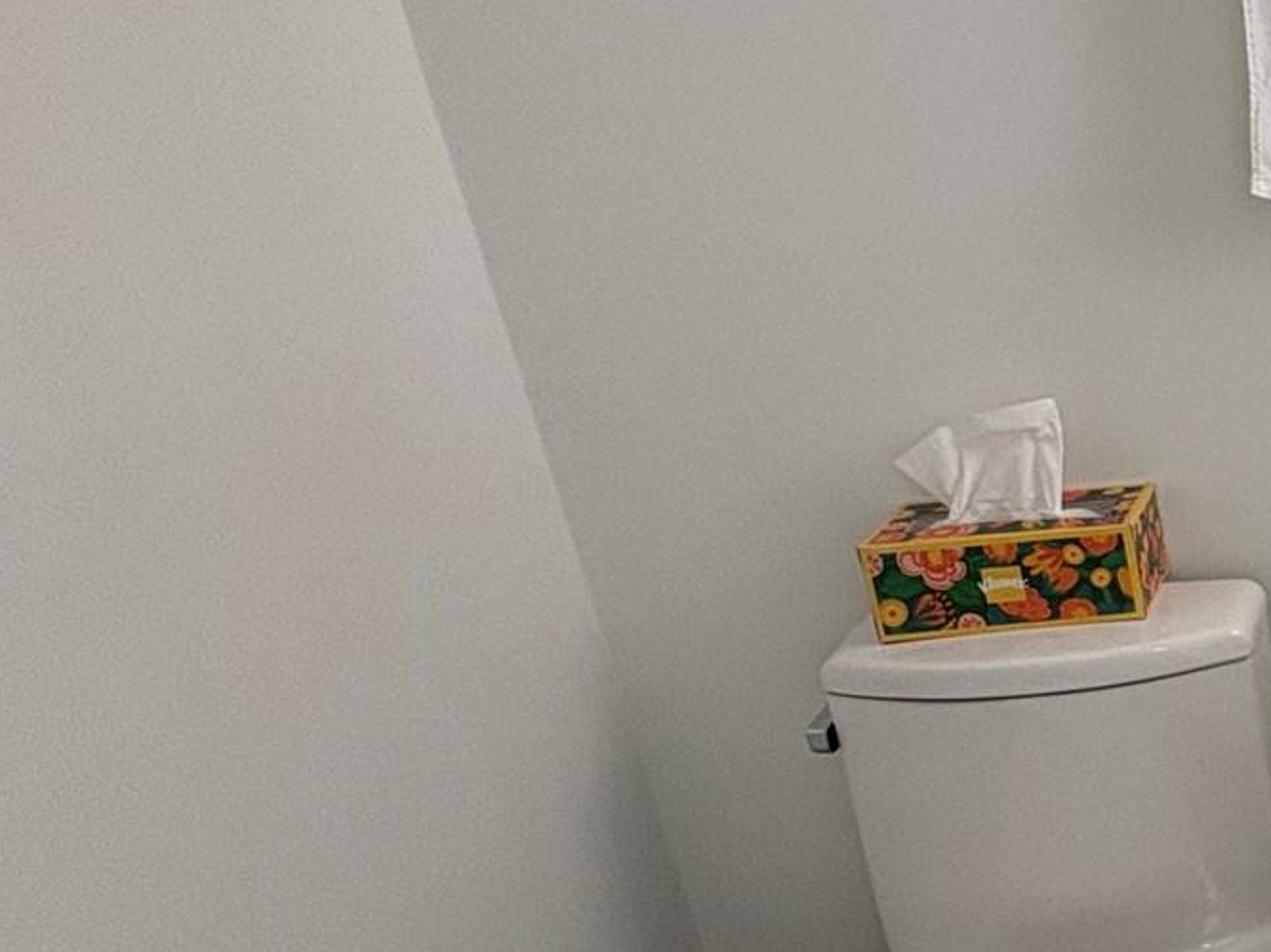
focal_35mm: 43
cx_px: 1711
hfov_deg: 31.7
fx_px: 1579
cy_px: 503
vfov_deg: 33.6
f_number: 2.2
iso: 200
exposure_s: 1/60
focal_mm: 2.22
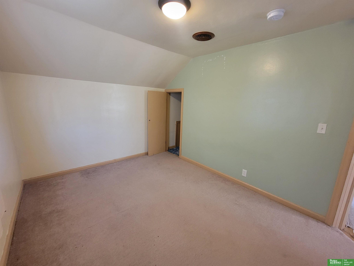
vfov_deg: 89.9
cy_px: 133
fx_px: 133
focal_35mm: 13
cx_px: 177
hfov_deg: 106.2
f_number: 2.2
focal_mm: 2.2
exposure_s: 1/40
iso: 400
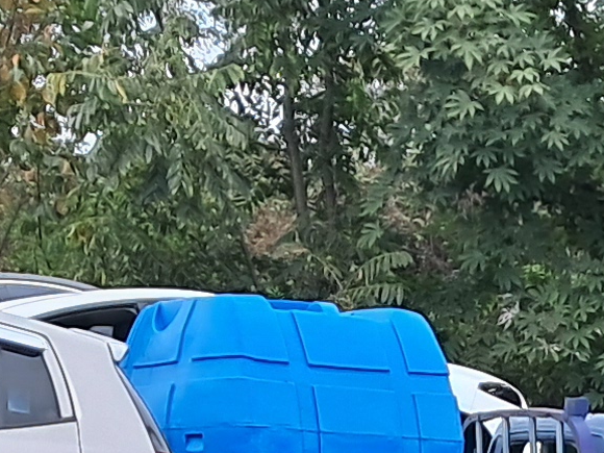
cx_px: 694
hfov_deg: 10.3
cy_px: 1457
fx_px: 3315
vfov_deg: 6.9
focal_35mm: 190
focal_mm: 4
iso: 50
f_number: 1.8
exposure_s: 1/199
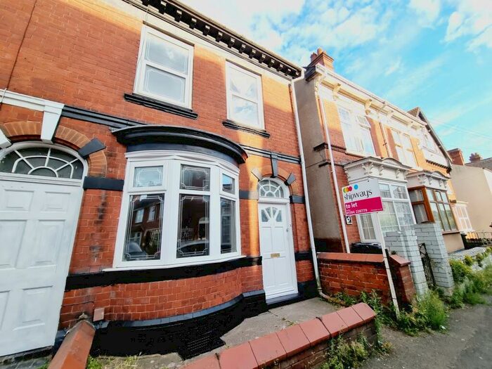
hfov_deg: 106.2
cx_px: 246
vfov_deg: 89.9
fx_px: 185
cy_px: 184
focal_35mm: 13
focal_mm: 2.2
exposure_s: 1/674
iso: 50
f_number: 2.2
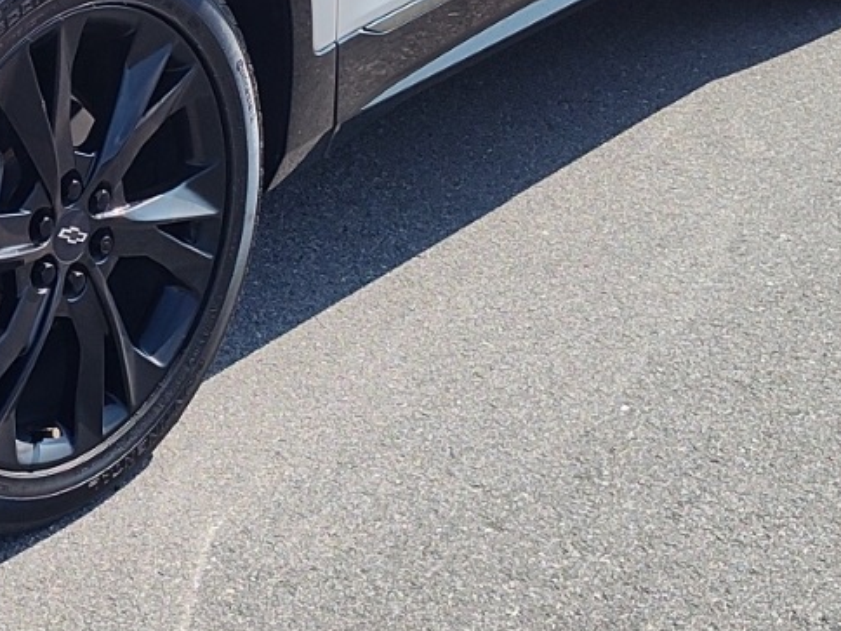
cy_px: -30
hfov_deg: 24.5
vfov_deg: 18.8
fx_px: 1846
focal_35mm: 76
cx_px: 5
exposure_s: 1/2550
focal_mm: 5.56
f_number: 1.8
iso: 100
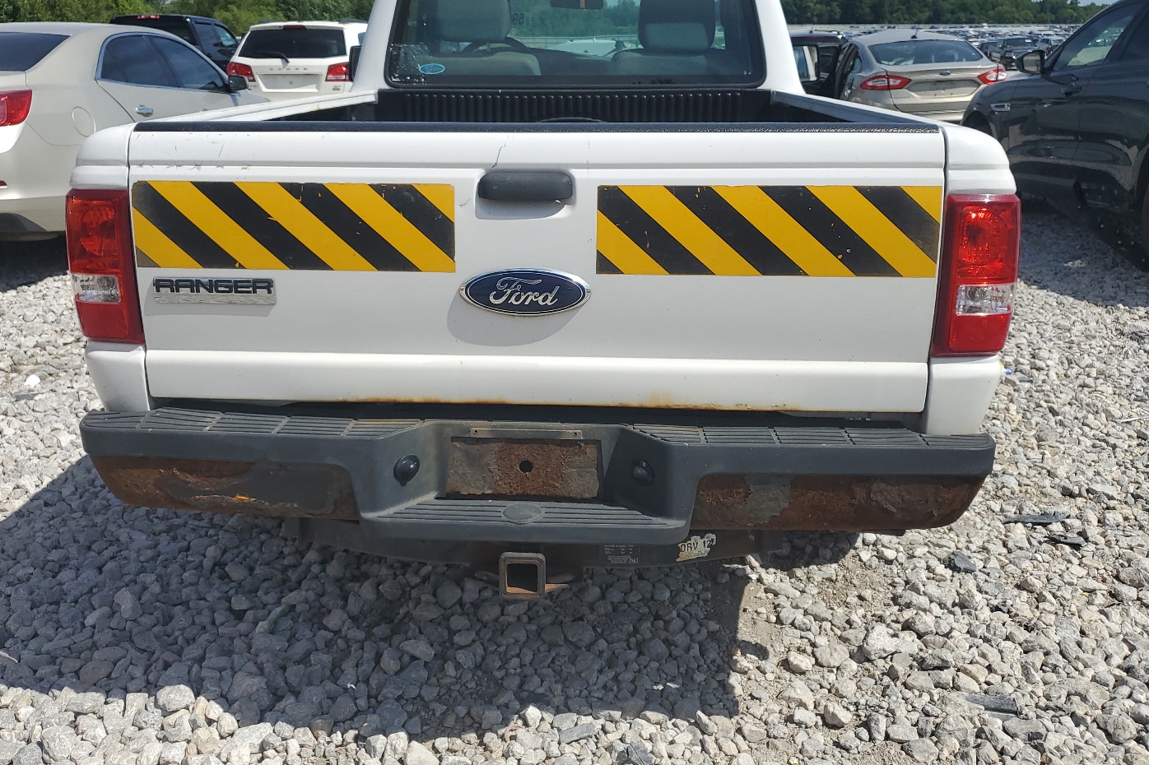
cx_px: 553
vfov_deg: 42.1
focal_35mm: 31
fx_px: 989
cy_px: 299
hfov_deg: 60.3
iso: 50
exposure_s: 1/5000
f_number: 1.5
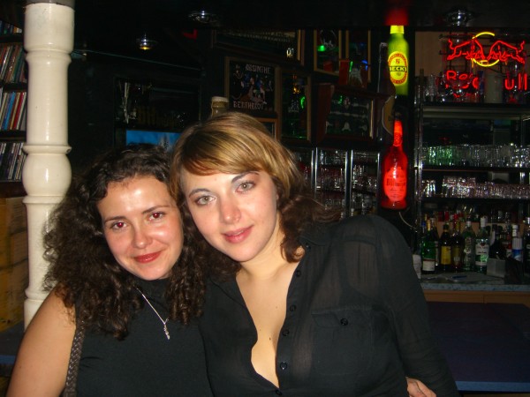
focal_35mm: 38
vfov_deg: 37.7
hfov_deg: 49.0
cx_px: 265
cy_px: 198
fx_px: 582
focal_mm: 7.9
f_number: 2.8
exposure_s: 1/60
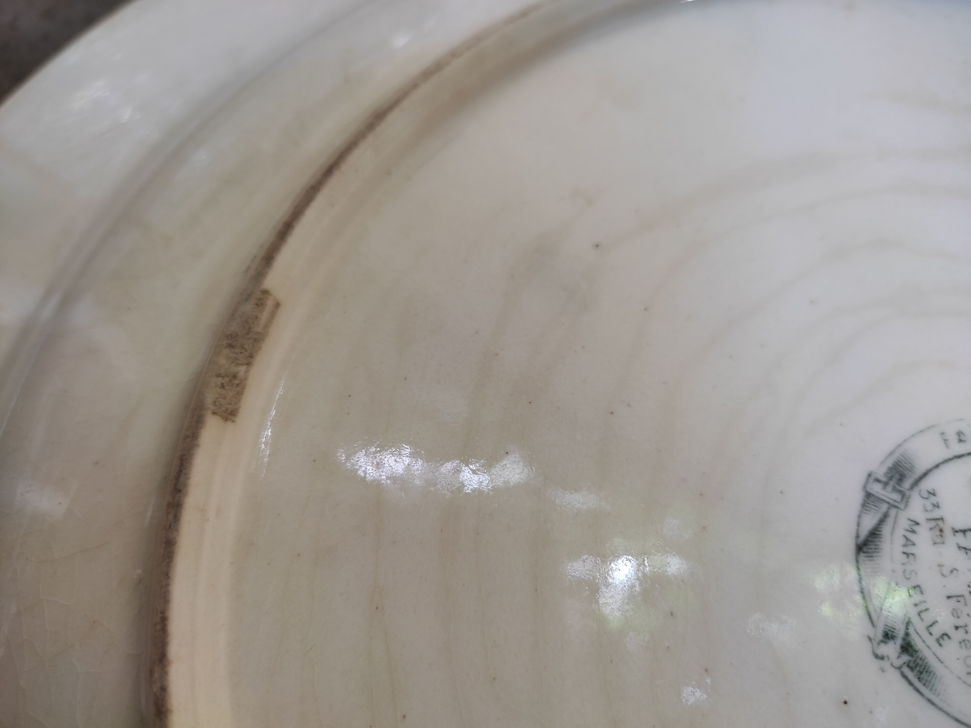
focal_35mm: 26
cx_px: 486
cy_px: 364
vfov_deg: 53.1
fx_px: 729
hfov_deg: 67.3
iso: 334
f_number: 1.79
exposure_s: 1/33
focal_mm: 4.74
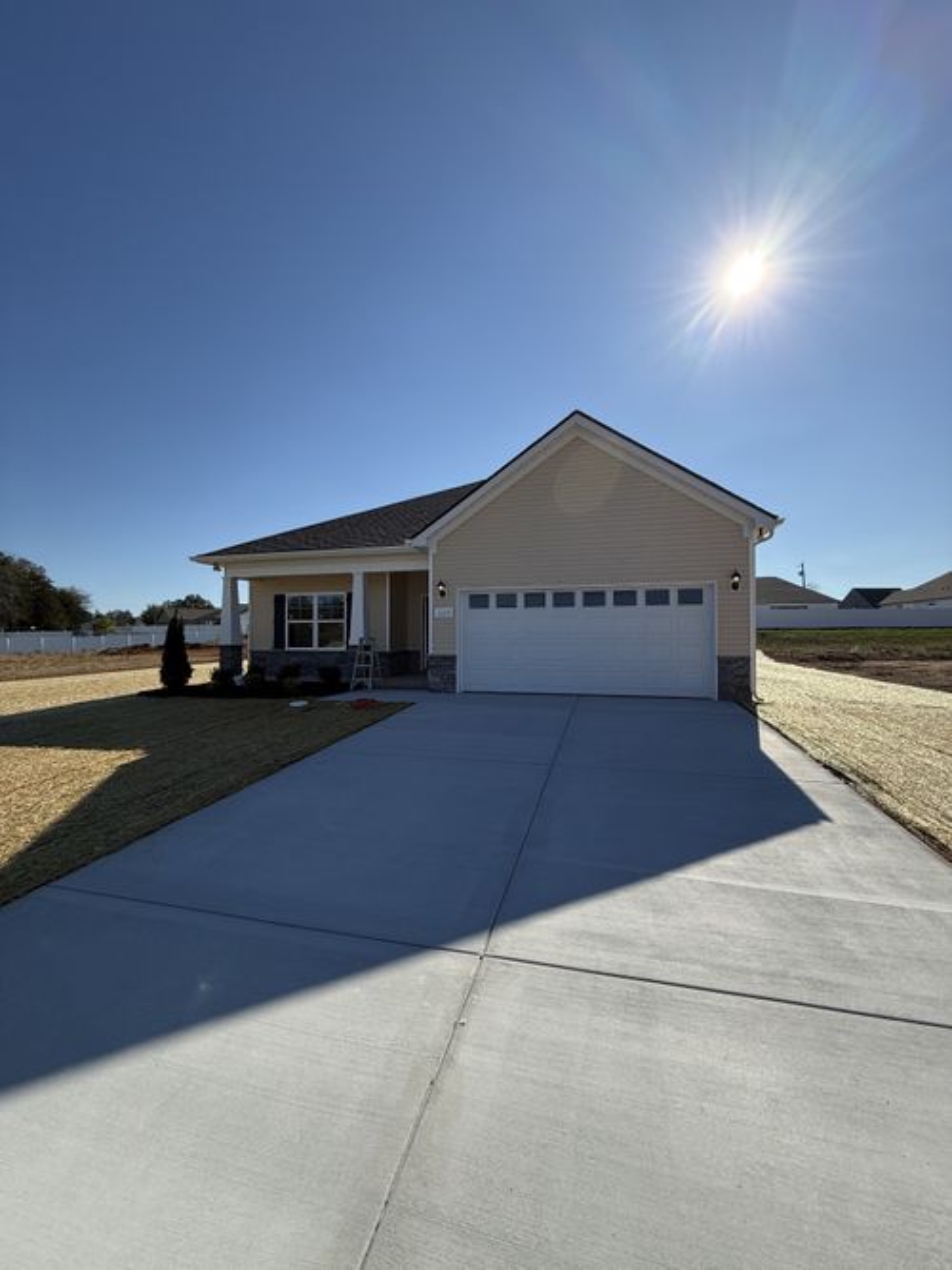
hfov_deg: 85.7
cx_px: 476
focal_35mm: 14
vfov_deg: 102.1
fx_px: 514
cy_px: 635
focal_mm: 2.22
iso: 50
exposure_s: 1/2092
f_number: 2.2
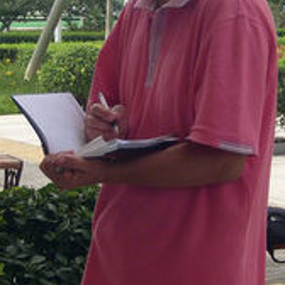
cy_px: 85
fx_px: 1472
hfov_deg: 11.1
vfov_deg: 11.0
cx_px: 122
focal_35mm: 158
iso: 80
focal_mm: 8.2
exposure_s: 1/500
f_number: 3.9
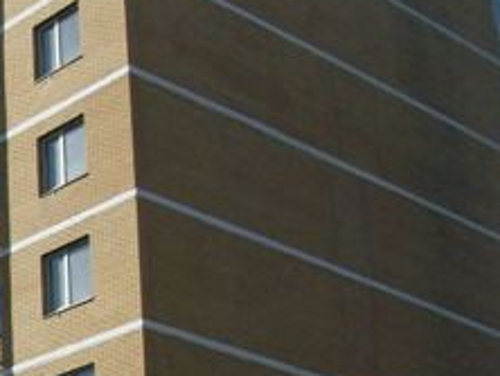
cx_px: -203
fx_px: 1417
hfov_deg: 18.2
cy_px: 401
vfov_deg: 14.8
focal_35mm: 98
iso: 64
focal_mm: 5.7
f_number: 5.5
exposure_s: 1/432
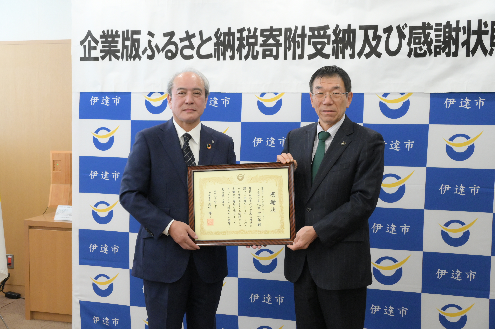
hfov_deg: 44.5
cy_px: 164
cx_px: 248
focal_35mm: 44
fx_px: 605
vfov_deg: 30.5
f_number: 5.3
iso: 10000
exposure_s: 1/1600
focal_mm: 44
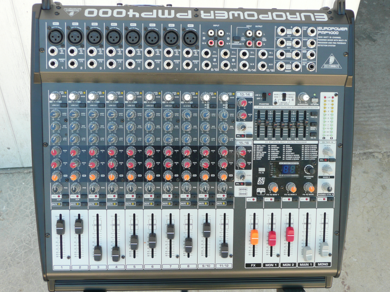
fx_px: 541
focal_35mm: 48
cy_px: 146
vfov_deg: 30.3
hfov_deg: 39.7
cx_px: 195
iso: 100
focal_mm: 7.8
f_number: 4.2
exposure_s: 1/50
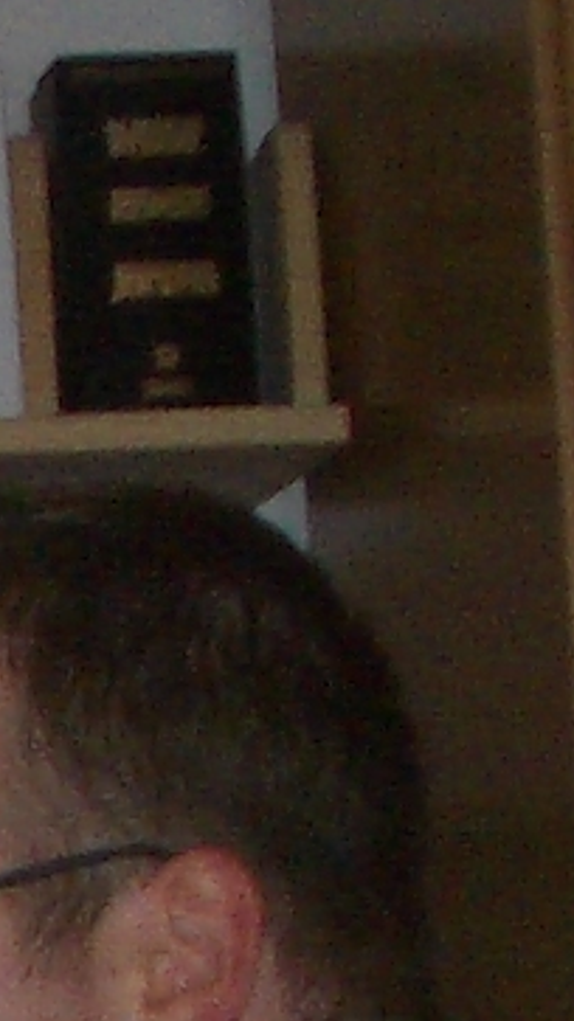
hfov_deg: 4.8
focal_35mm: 242
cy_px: 1775
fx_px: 6553
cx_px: -1027
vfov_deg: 8.6
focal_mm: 5.8
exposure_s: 1/60
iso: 100
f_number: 2.6
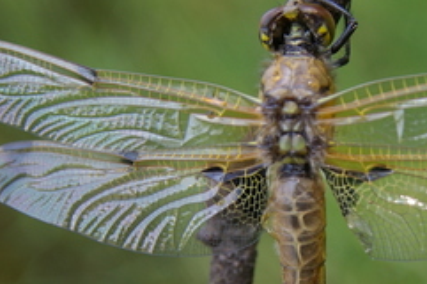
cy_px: 220
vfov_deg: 8.2
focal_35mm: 166
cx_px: 333
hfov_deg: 12.3
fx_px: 1966
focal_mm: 58
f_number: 8
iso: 200
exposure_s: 1/45
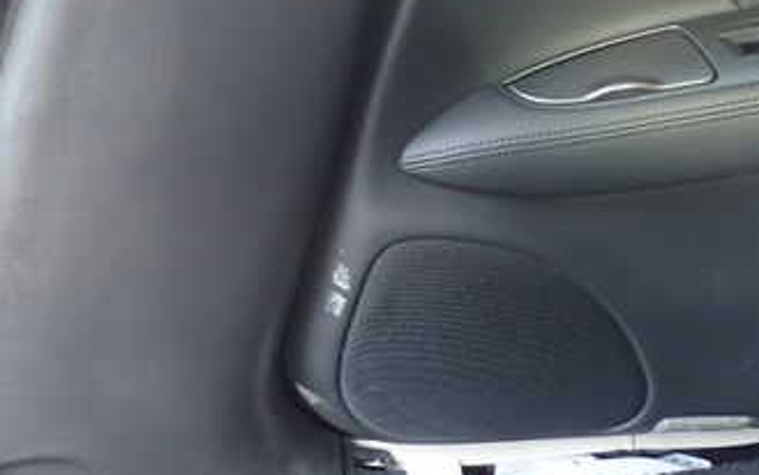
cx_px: 175
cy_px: 122
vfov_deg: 22.2
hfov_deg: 34.2
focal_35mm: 58
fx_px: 1200
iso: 640
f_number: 2.3
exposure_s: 1/30
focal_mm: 5.4
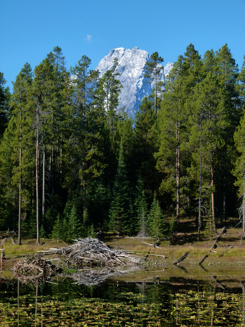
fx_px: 1170
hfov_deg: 12.0
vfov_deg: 15.9
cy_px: 164
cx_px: 122
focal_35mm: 124
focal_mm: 22.2
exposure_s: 1/800
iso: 160
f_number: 4
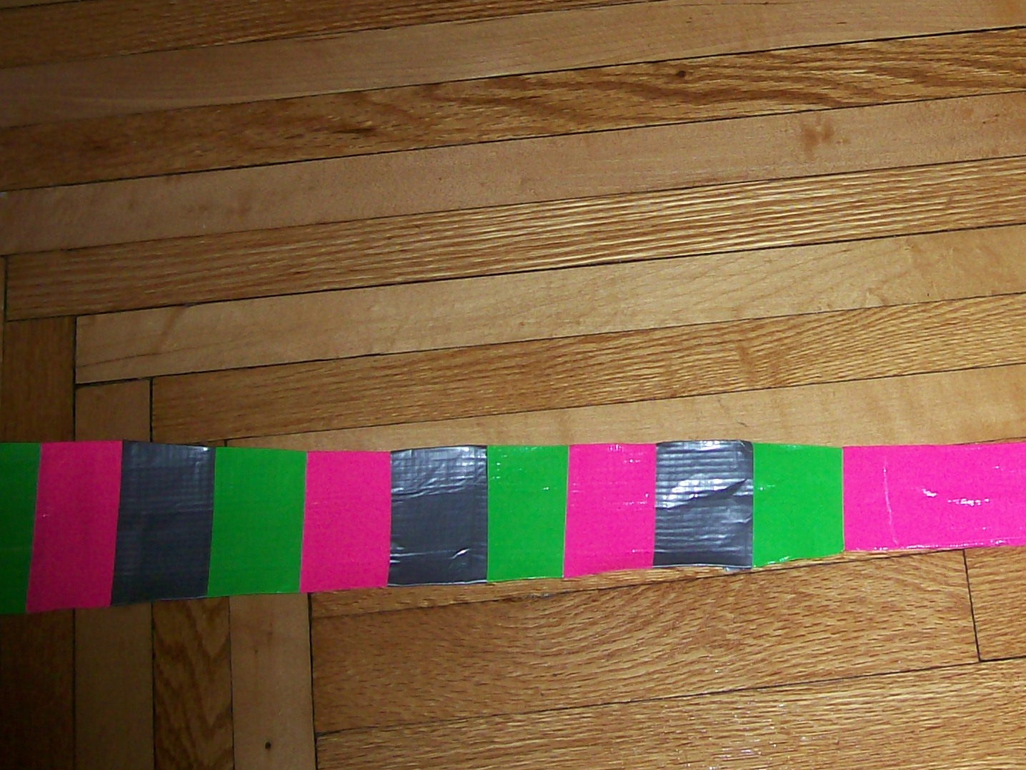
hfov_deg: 25.0
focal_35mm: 77
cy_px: 213
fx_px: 2282
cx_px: 777
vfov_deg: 19.0
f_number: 2.7
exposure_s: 1/64
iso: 80
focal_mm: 6
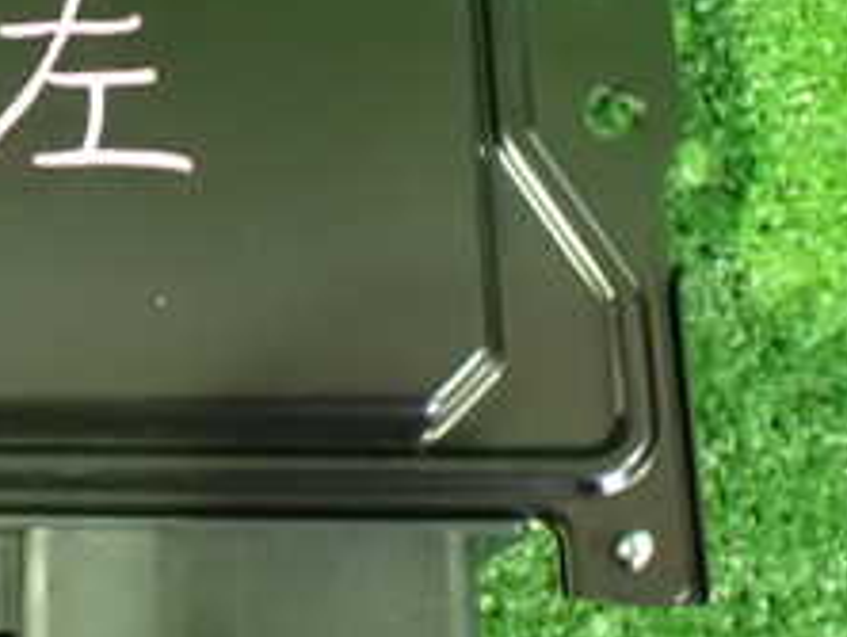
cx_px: 8
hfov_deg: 23.2
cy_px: 107
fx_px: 1984
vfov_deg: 18.0
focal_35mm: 81
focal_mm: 5.4
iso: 1600
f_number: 2.3
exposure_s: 1/15
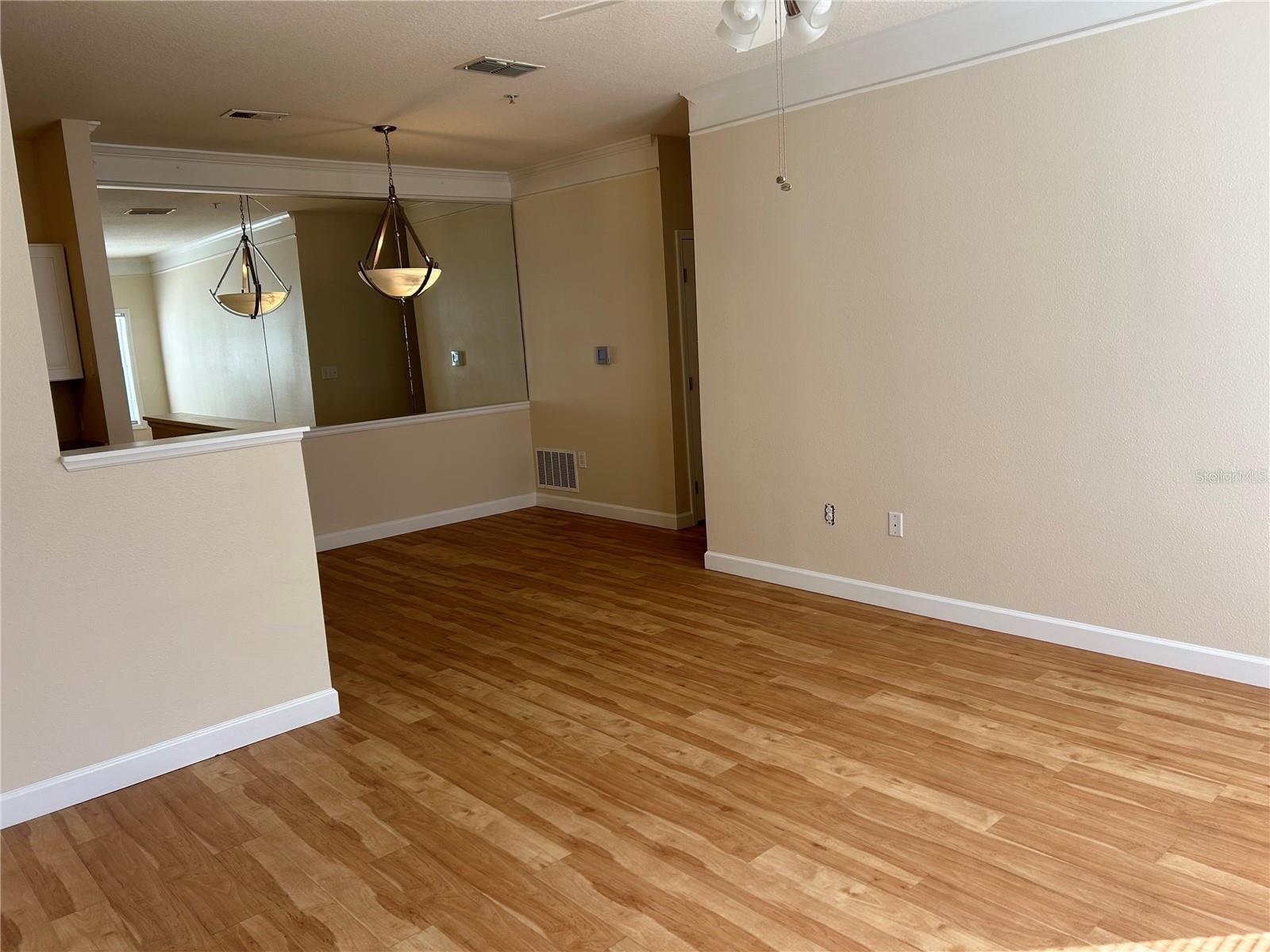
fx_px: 954
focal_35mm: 26
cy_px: 476
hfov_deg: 67.3
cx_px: 635
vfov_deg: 53.1
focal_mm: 5.7
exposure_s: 1/121
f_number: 1.5
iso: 40
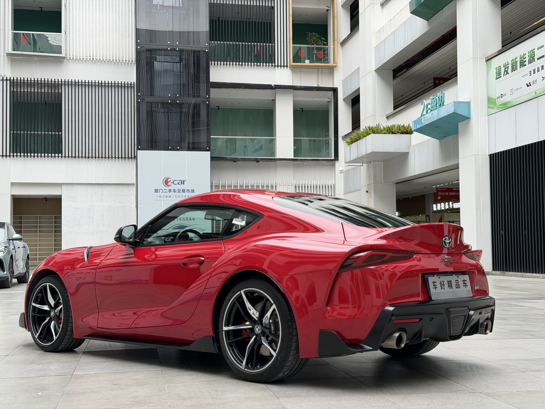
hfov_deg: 39.7
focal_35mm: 48
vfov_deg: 30.3
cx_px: 272
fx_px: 756
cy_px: 204
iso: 64
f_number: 1.78
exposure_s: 1/381
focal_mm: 6.76
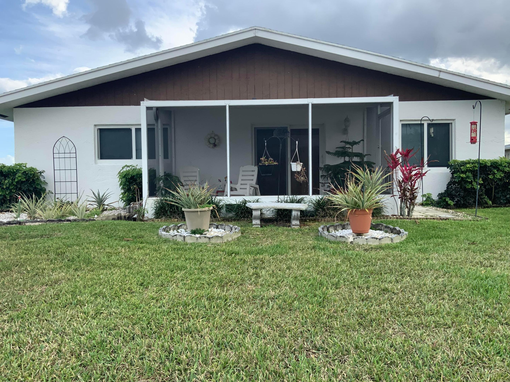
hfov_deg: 61.7
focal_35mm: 29
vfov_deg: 48.2
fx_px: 427
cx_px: 255
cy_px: 191
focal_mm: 3
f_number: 1.8
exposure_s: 1/514
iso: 16
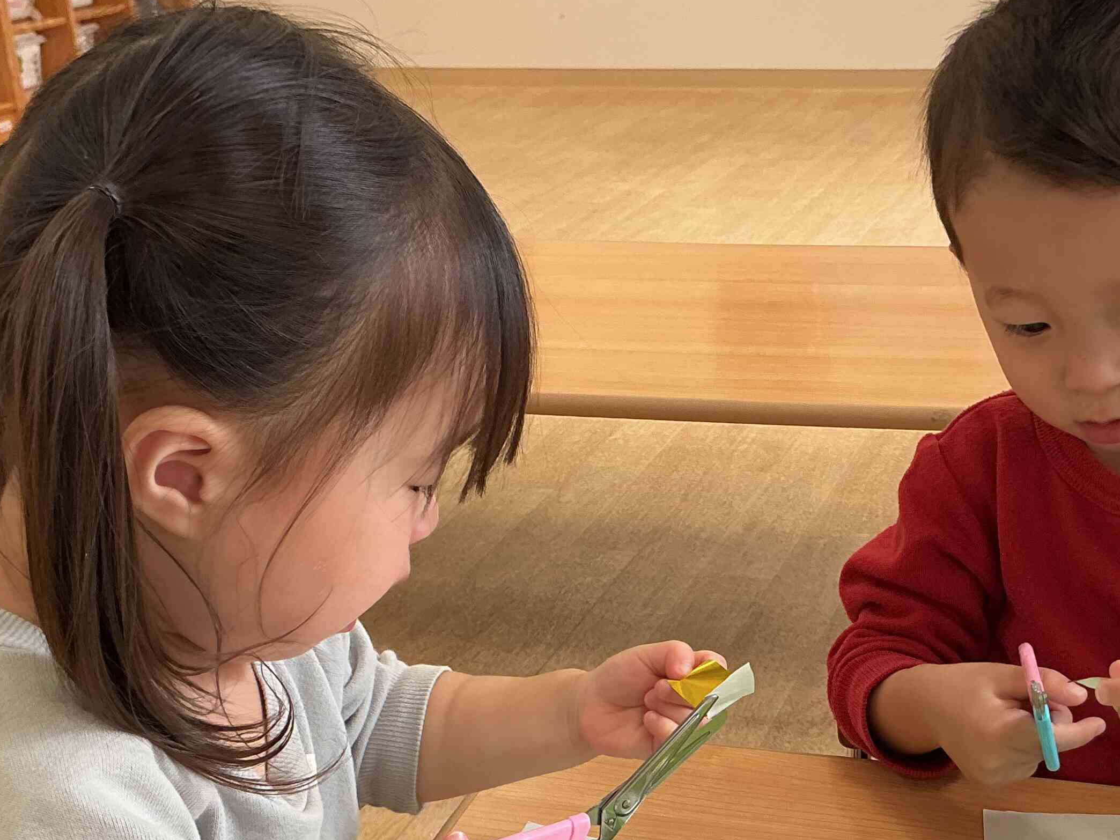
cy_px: 608
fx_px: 1812
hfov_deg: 34.2
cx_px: 699
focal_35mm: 56
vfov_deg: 25.8
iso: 16
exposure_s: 1/120
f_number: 1.8
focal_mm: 3
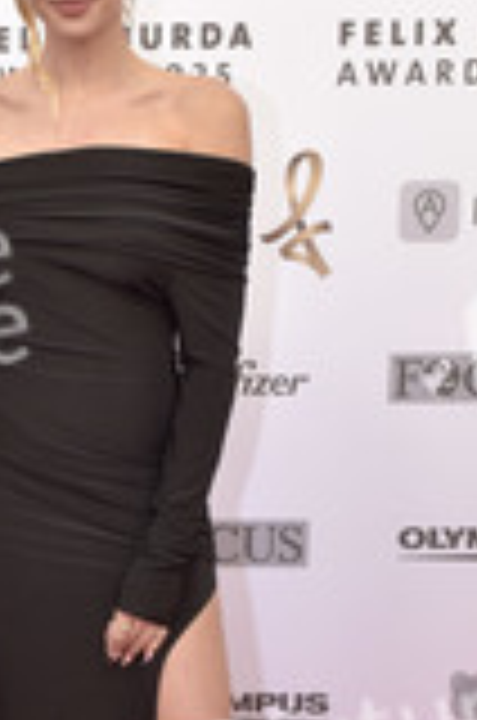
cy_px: 562
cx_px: -72
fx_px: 1297
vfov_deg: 30.4
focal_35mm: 65
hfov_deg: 19.8
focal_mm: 26
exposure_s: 1/250
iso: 400
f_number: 6.3
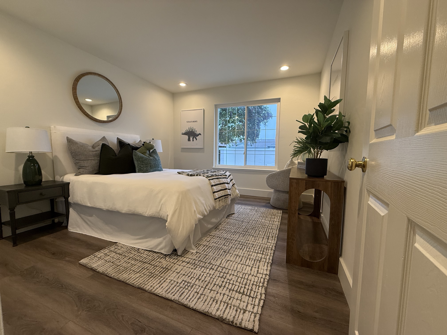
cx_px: 224
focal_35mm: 14
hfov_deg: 102.1
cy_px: 168
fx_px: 181
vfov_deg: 85.7
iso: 200
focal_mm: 2.22
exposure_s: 1/120
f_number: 2.2
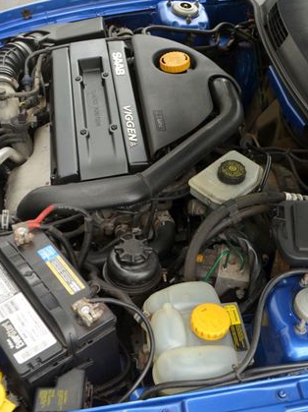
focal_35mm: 44
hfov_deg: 32.8
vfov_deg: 43.0
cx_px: 182
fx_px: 522
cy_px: 205
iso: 280
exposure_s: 1/125
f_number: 5.6
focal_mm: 20
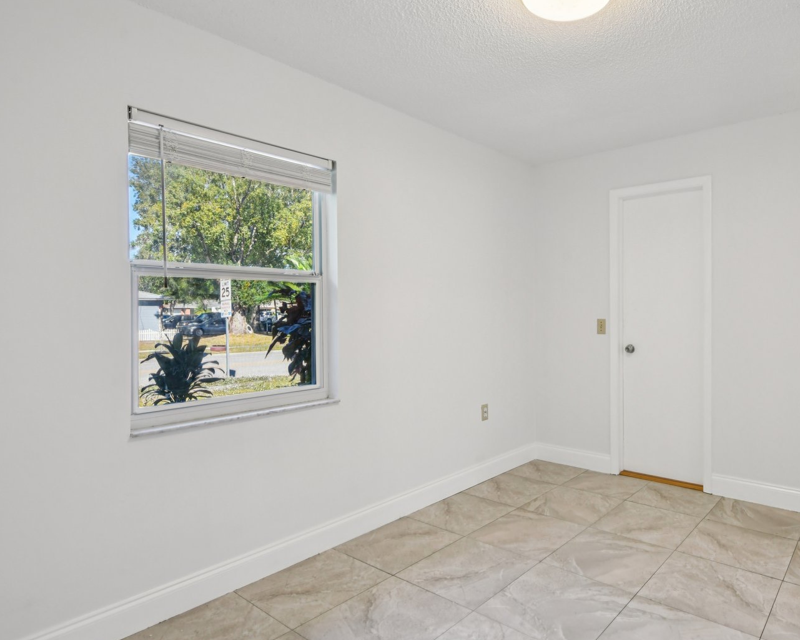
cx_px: 523
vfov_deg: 65.5
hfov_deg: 75.6
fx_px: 497
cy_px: 324
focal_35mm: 21
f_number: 8
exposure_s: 1/40
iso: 400
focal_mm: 14
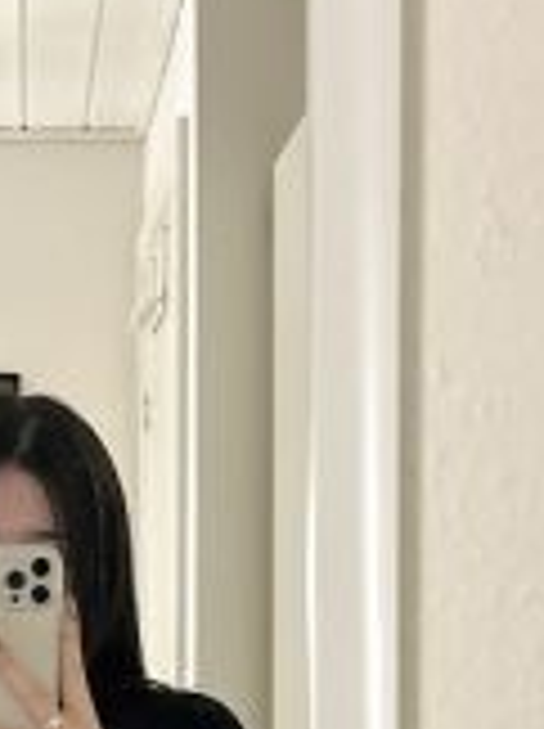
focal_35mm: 89
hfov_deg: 16.5
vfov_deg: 21.4
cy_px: 711
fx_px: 1870
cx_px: 126
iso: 800
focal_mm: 6.86
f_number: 1.78
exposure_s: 1/48
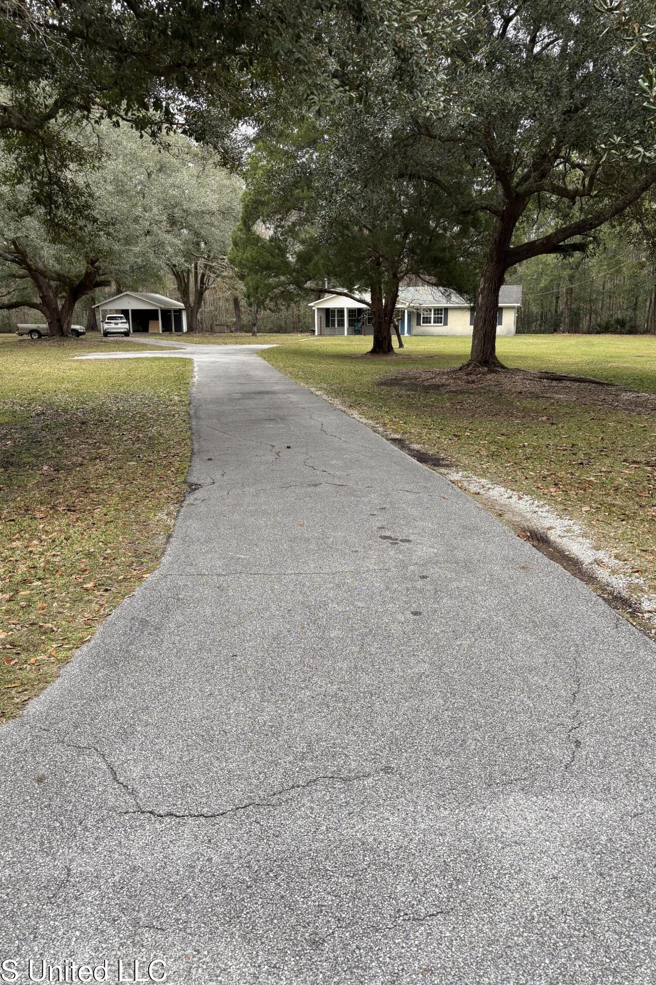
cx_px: 340
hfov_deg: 46.4
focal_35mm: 28
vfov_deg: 65.5
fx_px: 765
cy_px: 508
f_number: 1.6
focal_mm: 5.96
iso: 125
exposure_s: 1/121
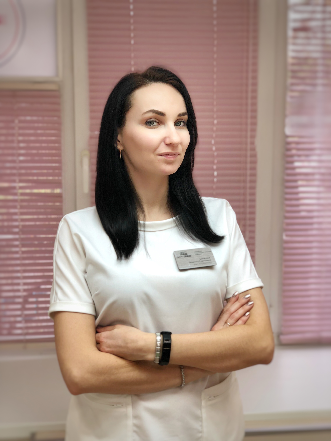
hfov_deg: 28.0
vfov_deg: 36.8
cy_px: 220
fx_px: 663
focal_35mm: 52
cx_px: 166
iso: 40
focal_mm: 6
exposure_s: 1/50
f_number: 2.4
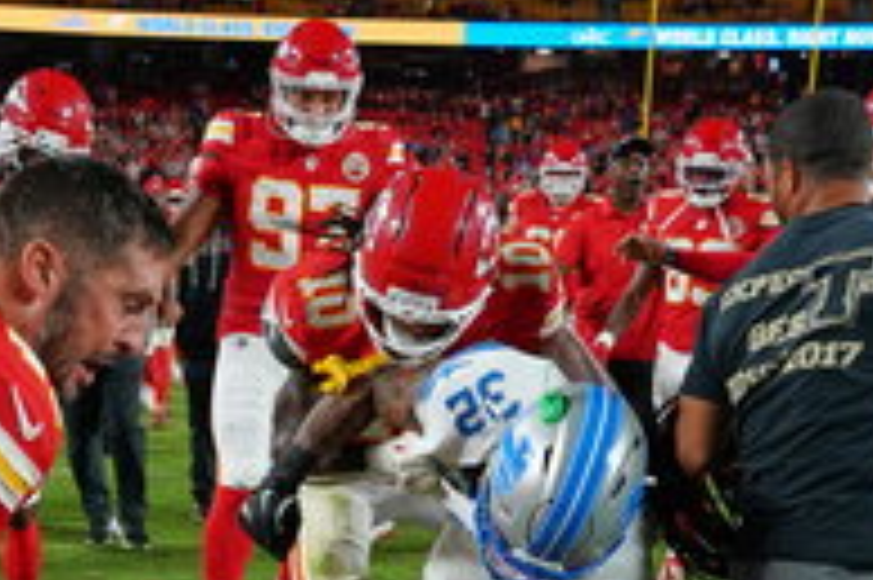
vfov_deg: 17.3
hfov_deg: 27.0
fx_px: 1793
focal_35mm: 74
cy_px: 758
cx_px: 216
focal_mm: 28
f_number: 4
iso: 2000
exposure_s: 1/1000
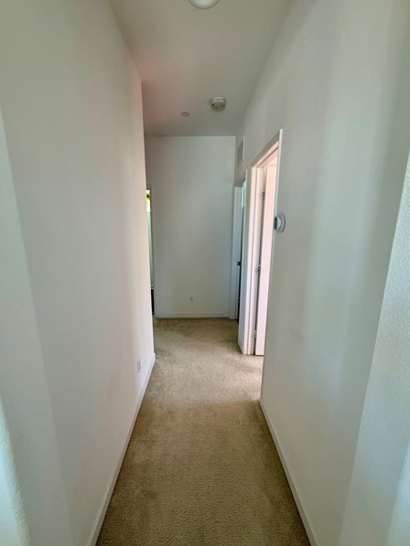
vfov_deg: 98.1
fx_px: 237
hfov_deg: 81.7
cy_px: 282
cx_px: 197
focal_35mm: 15
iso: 160
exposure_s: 1/99
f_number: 2.2
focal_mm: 2.22
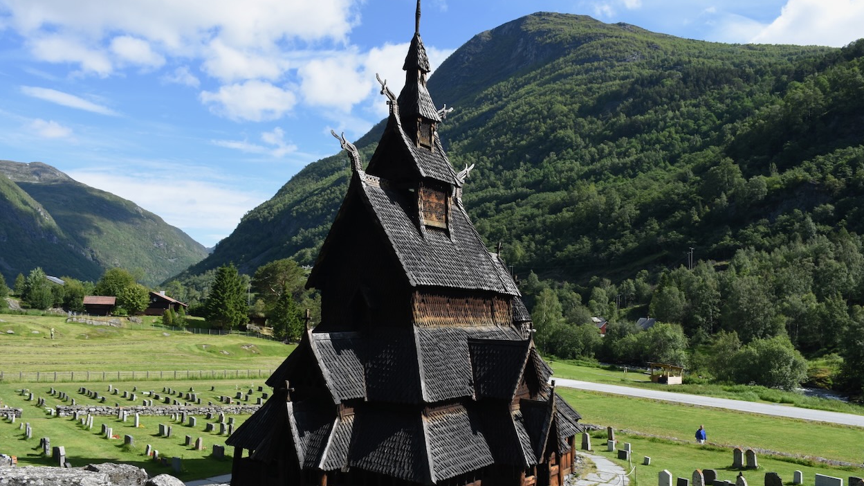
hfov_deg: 66.1
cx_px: 429
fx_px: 664
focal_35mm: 29
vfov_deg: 40.2
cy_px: 253
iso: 100
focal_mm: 18
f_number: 8
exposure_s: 1/250
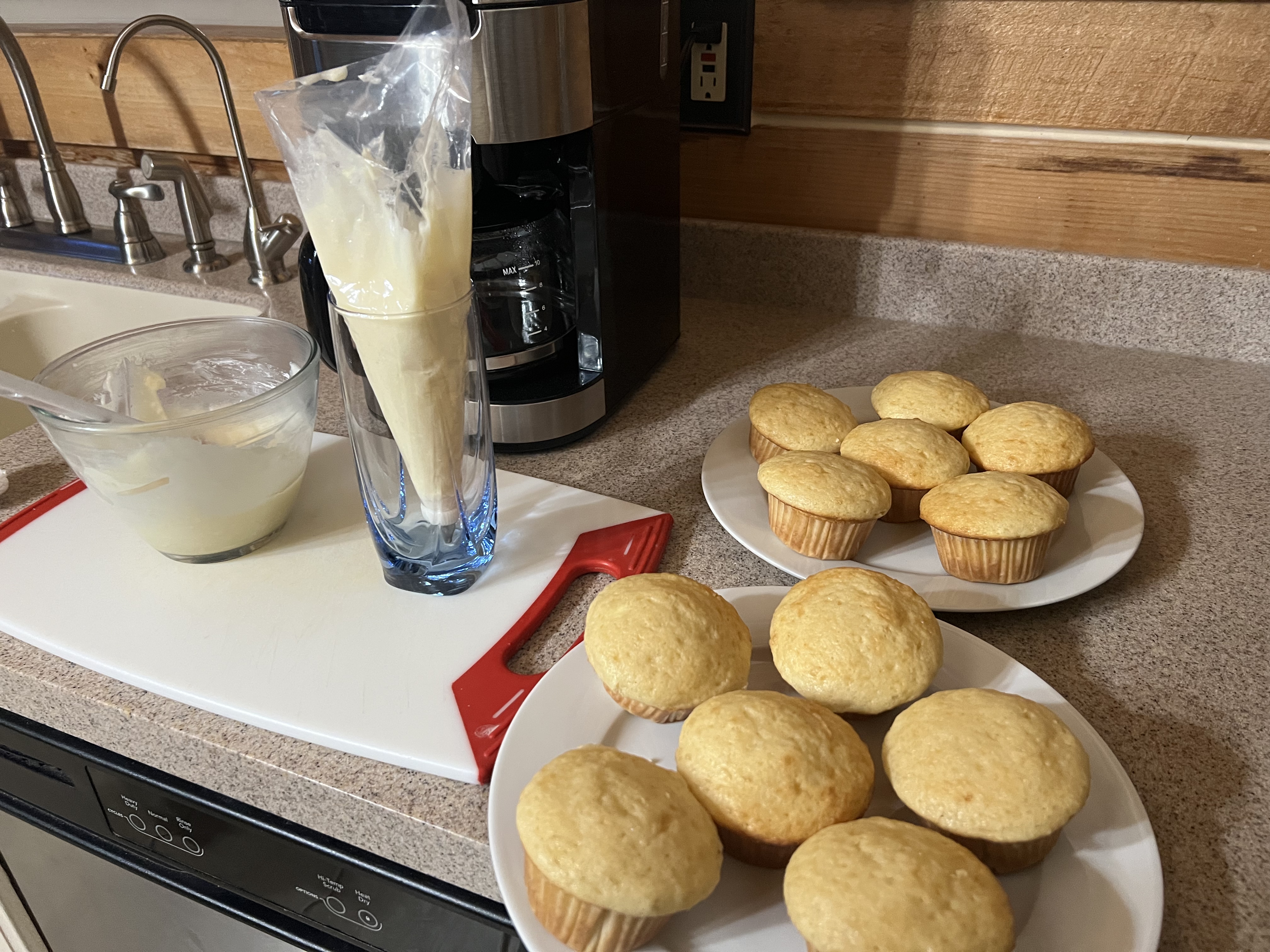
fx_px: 954
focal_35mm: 26
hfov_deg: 67.3
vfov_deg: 53.1
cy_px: 476
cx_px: 635
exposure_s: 1/60
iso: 400
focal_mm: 5.7
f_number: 1.5
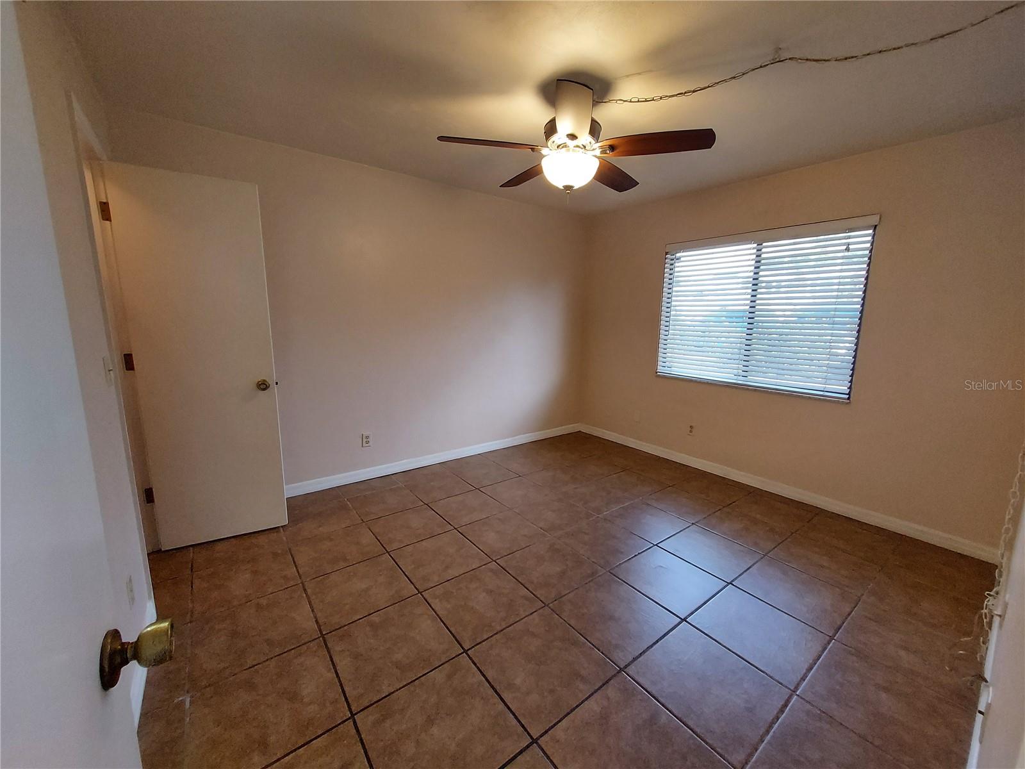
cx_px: 512
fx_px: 385
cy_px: 384
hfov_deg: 106.2
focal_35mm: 13
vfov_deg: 89.9
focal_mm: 1.74
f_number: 2.2
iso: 200
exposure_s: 1/60
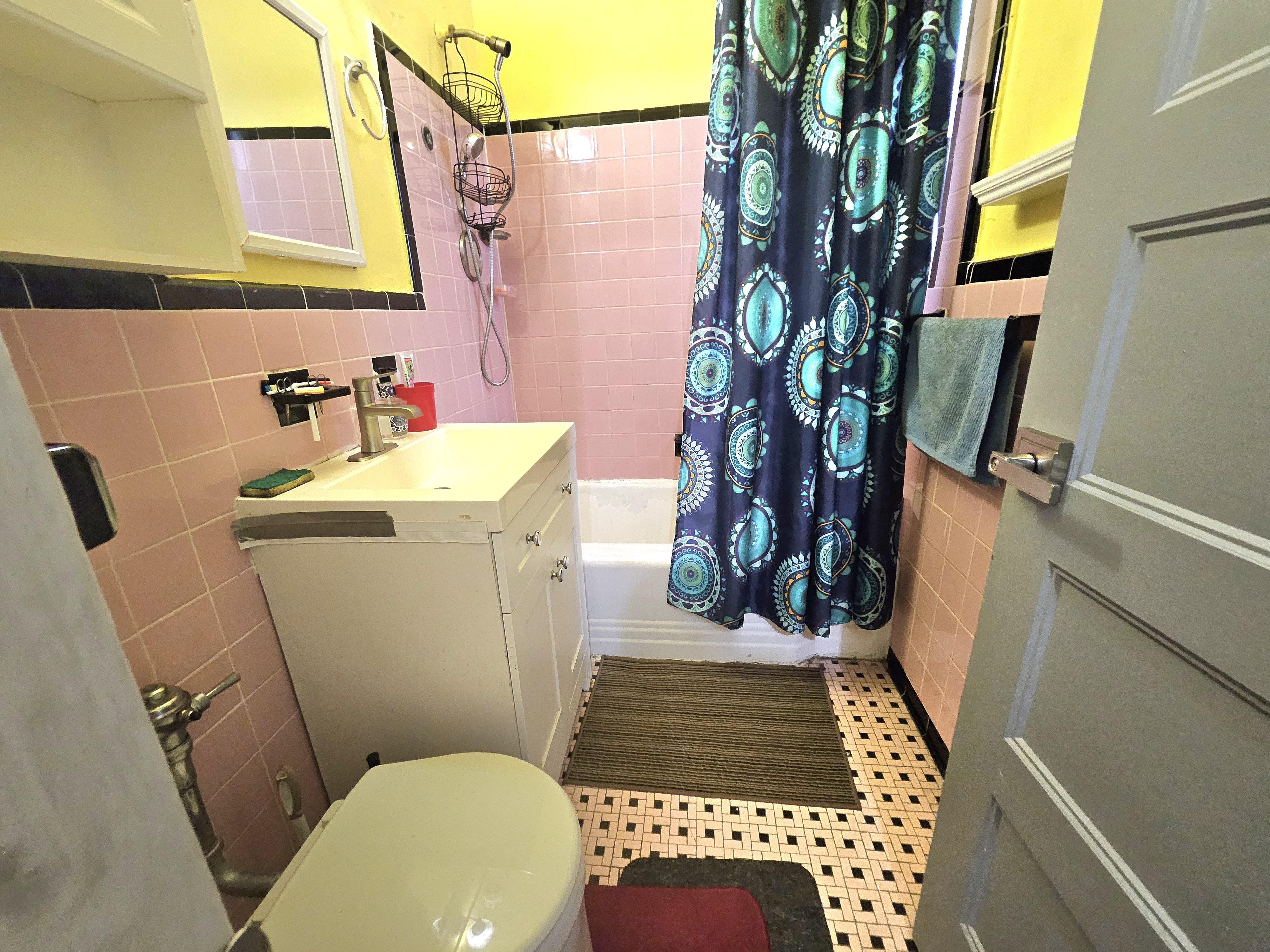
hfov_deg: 106.2
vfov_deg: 89.9
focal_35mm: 13
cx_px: 635
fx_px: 477
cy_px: 476
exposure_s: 1/30
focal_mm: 1.7
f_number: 2.2
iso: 640
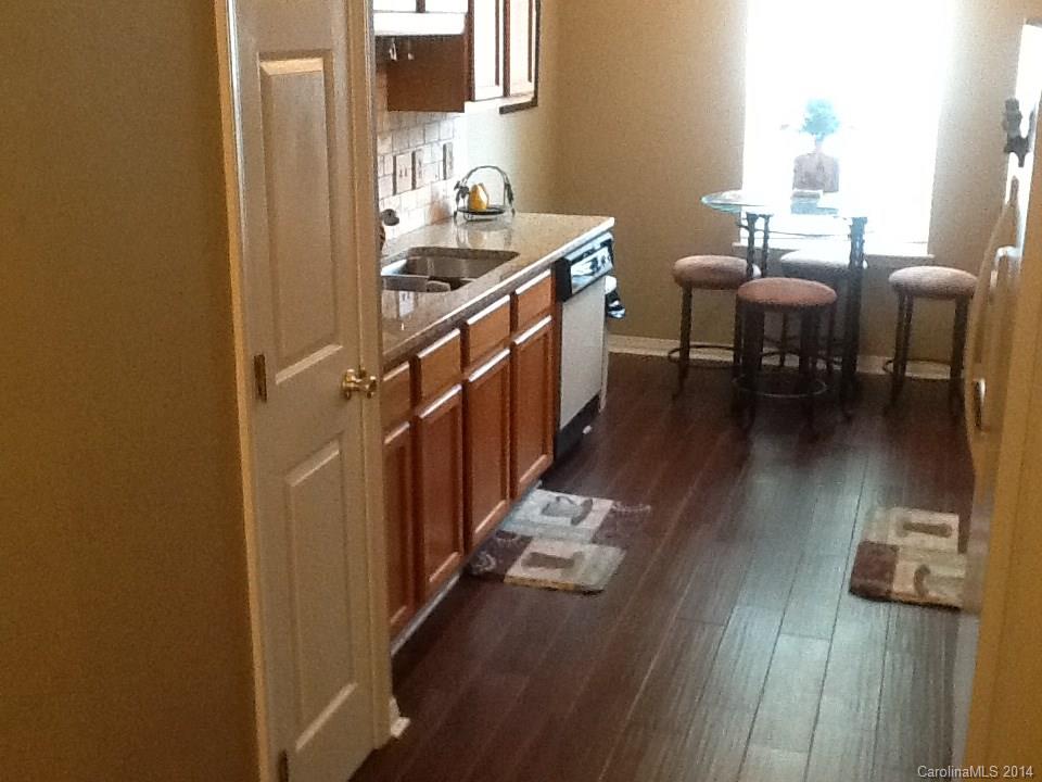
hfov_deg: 42.9
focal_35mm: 44
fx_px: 1324
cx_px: 521
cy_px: 391
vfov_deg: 32.9
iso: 320
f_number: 2.4
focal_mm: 2.03
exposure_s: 1/30
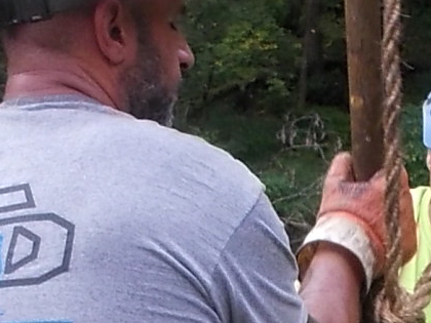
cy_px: 659
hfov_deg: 12.5
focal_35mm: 157
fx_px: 1955
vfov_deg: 8.9
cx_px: 388
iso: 80
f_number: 3.3
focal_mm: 4.1
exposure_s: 1/100
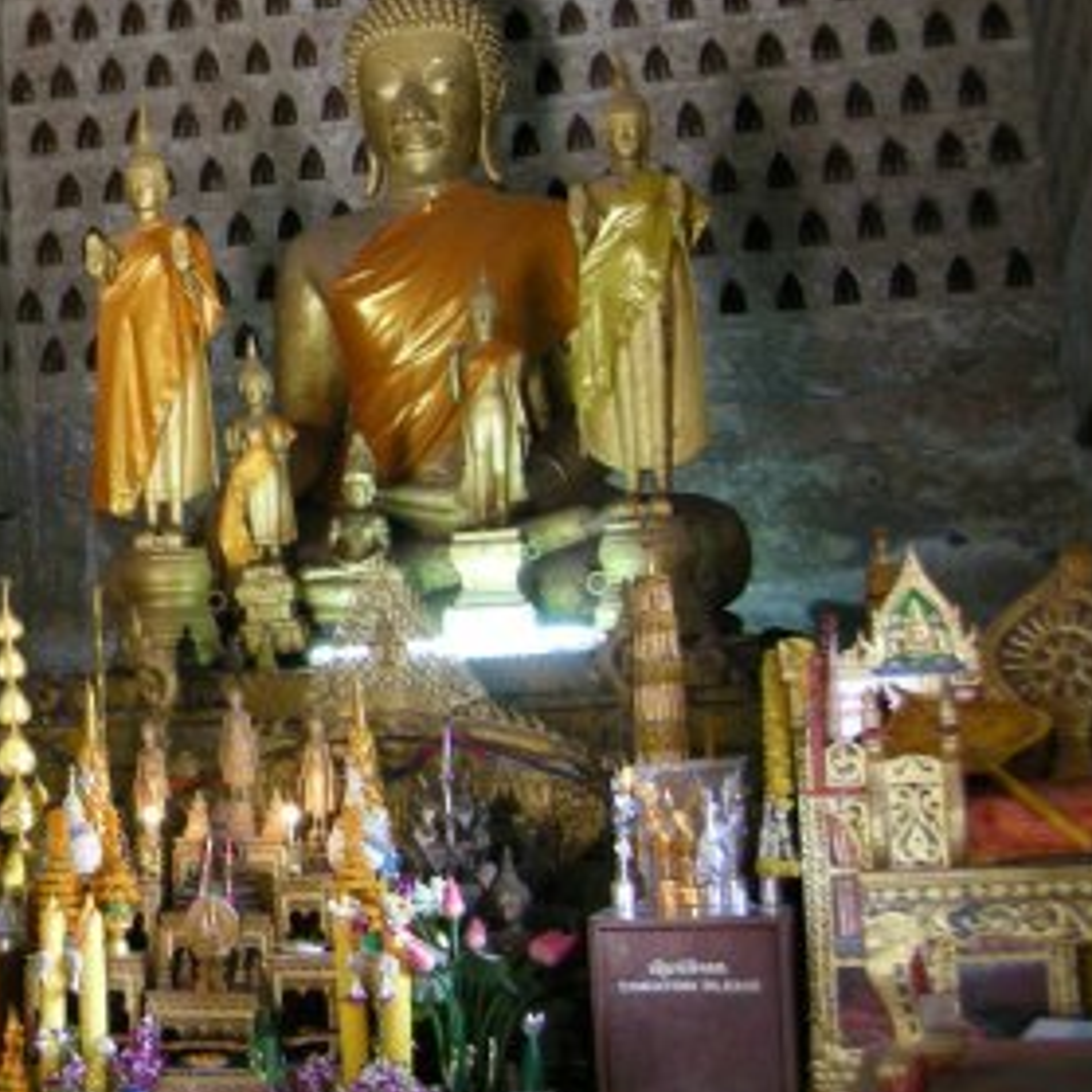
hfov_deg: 22.2
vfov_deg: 23.6
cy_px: 403
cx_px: -141
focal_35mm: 73
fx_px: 2605
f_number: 2.7
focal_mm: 7.5
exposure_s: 1/8
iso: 221
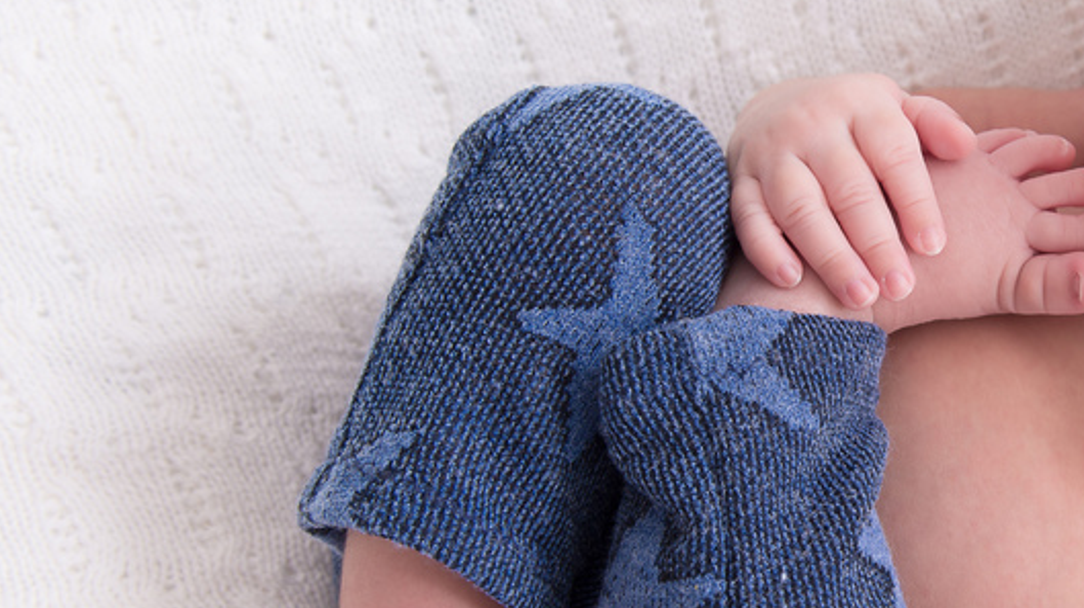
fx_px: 1982
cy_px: 331
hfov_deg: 29.4
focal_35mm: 69
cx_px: 967
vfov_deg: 17.5
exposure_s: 1/125
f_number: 7.1
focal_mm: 29
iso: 200
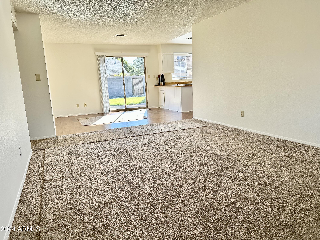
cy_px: 120
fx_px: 222
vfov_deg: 56.8
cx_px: 160
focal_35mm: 24
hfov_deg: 71.6
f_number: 1.78
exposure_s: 1/383
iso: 80
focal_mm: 6.86
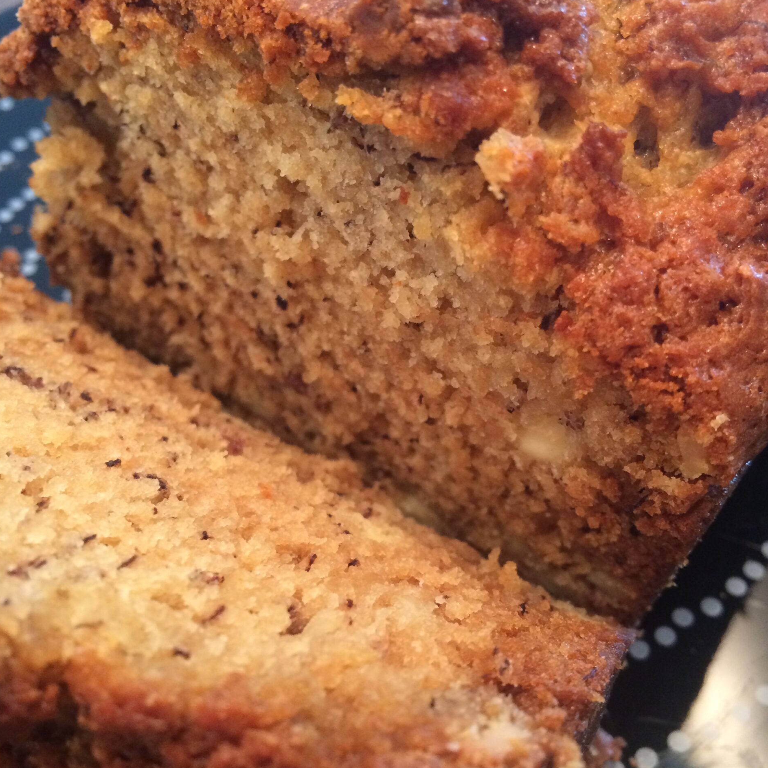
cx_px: 379
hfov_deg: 46.0
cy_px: 439
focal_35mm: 36
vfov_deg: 45.9
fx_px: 904
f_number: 2.2
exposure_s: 1/30
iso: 200
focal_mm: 4.12
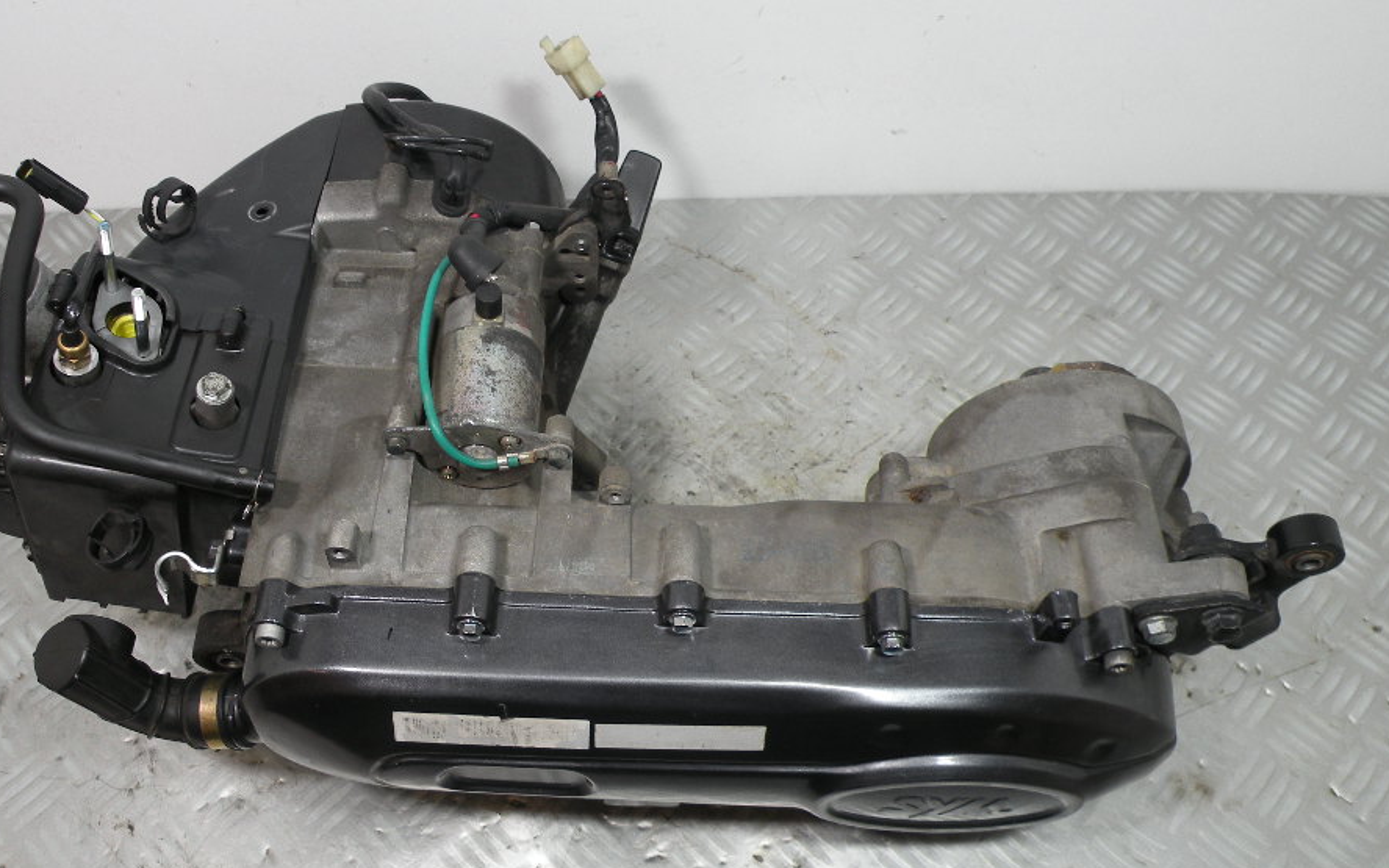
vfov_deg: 38.3
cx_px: 608
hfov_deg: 58.0
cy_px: 413
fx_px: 1249
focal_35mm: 33
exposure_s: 1/67
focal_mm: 4.7
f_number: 3.2
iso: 64
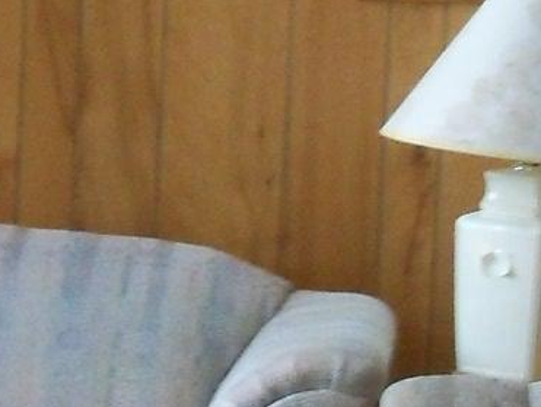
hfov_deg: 10.2
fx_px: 3019
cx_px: 284
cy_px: 159
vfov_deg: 7.7
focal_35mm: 193
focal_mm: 6.2
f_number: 3.5
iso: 400
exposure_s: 1/40
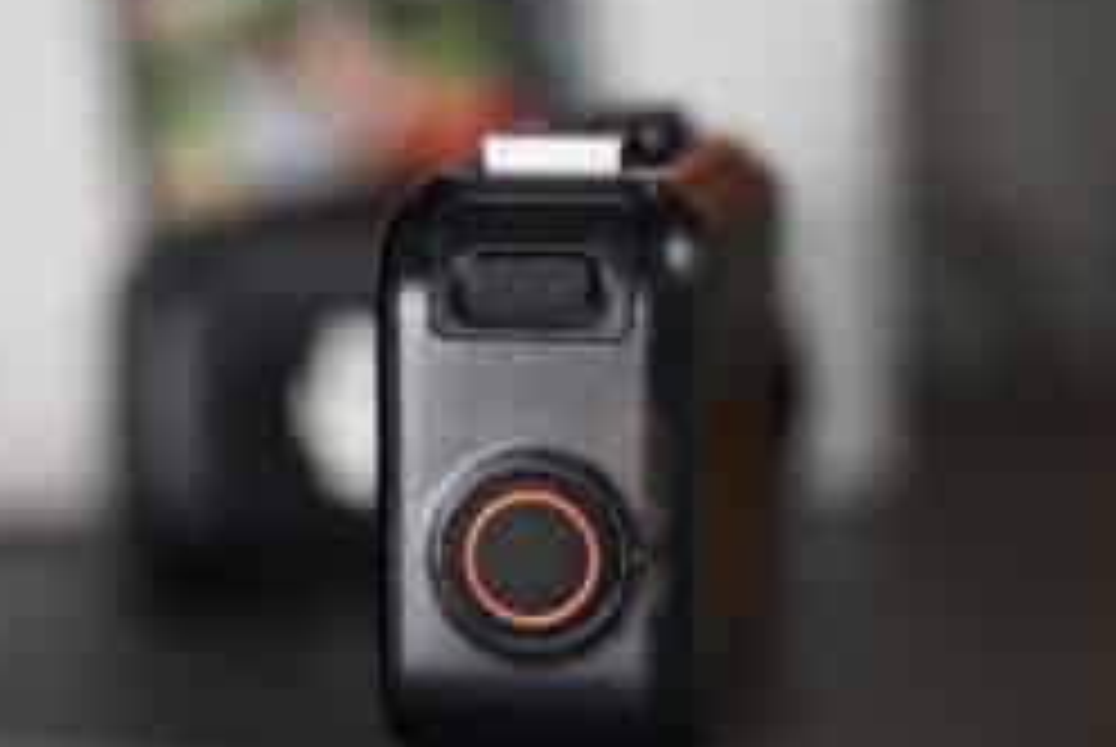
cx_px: 454
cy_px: 554
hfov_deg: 14.0
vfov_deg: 9.4
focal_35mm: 146
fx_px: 4531
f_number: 4
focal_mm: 93
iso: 125
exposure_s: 1/100
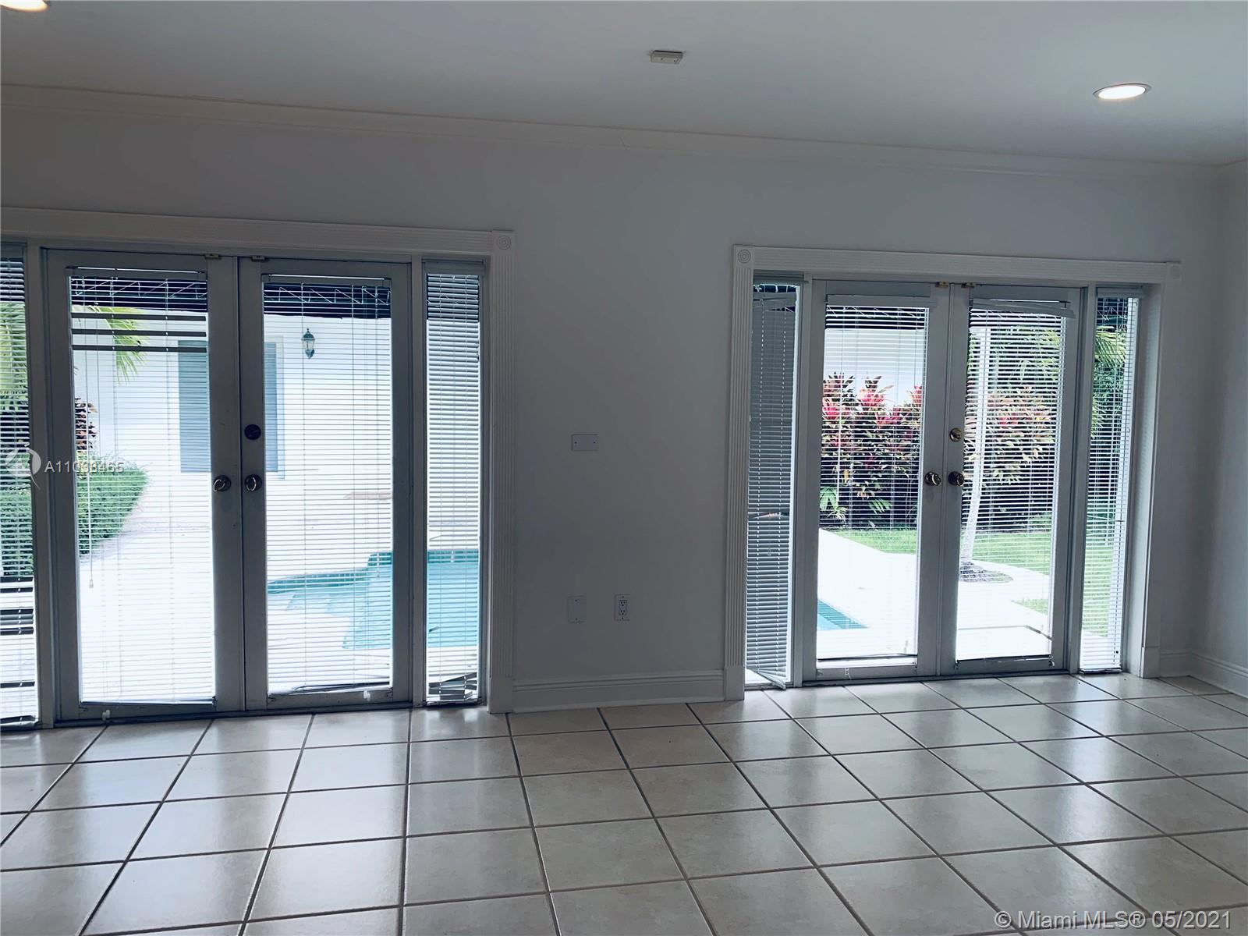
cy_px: 468
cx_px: 624
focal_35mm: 26
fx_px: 937
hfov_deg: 67.3
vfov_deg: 53.1
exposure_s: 1/120
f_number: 1.8
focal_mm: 4.25
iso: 25
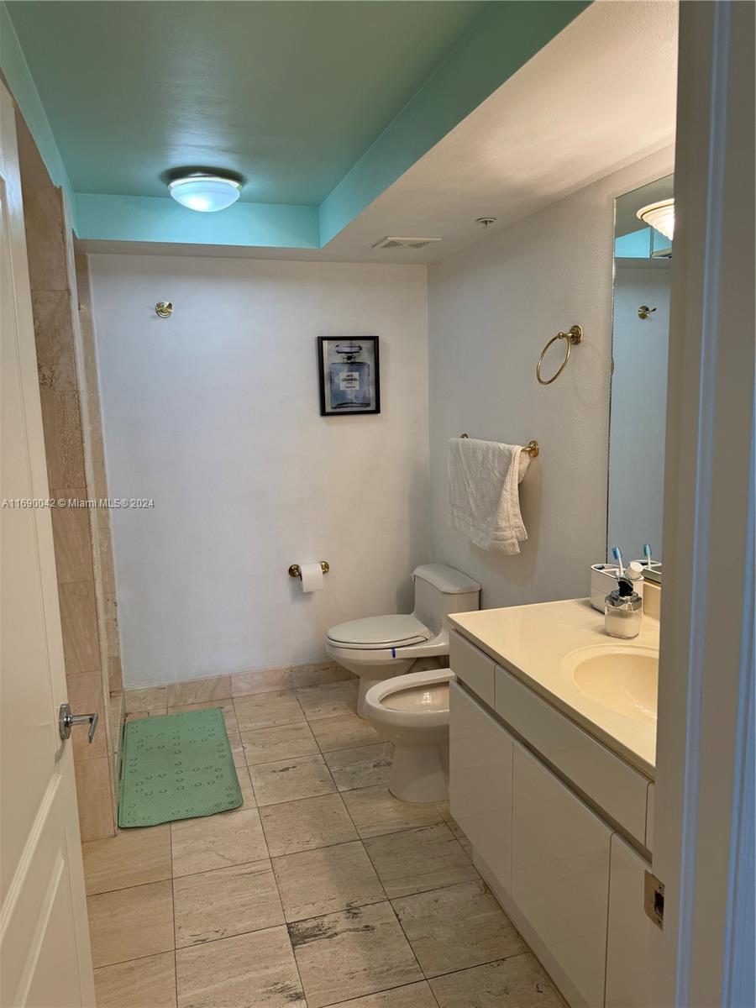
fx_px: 699
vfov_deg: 71.6
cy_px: 504
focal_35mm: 24
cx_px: 378
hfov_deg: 56.8
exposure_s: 1/159
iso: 64
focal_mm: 6.76
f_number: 1.78
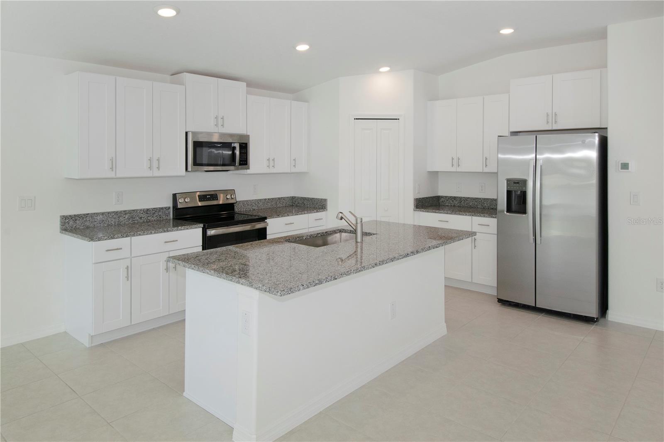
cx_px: 332
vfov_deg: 56.1
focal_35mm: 22
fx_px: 415
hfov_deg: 77.3
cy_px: 221
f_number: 13
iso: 400
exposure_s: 1/60
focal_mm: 15
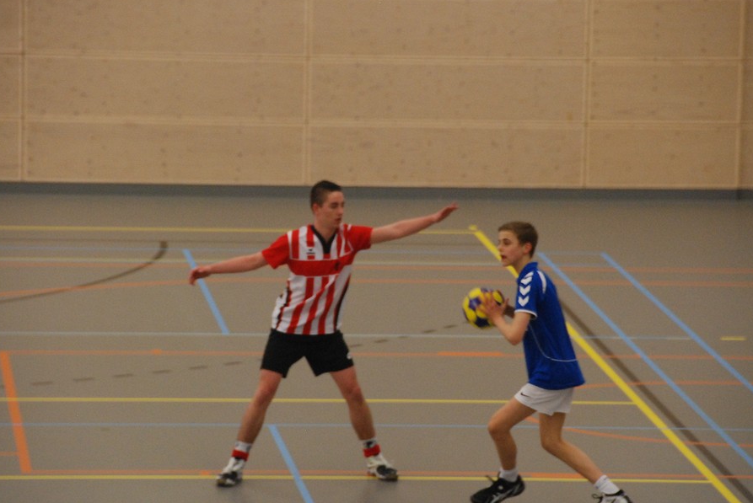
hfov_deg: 8.0
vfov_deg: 5.3
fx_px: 5401
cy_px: 253
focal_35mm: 258
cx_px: 384
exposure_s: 1/100
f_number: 5.6
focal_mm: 150
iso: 1250
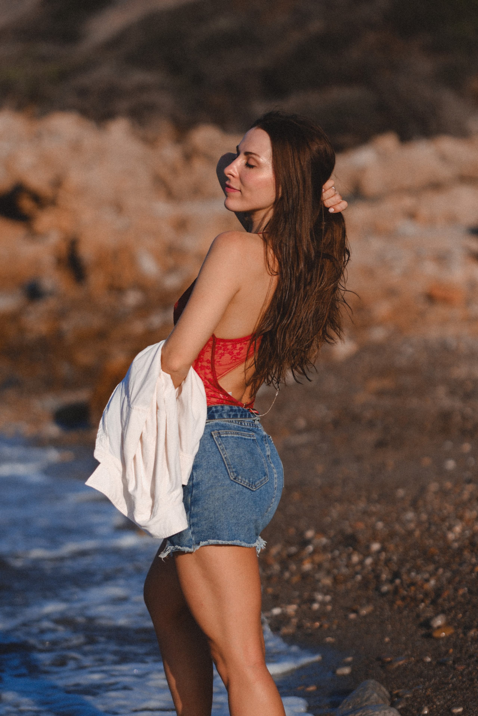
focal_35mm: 135
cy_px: 358
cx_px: 239
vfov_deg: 15.2
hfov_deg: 10.2
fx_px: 2689
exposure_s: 1/8000
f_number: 2
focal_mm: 90
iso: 160
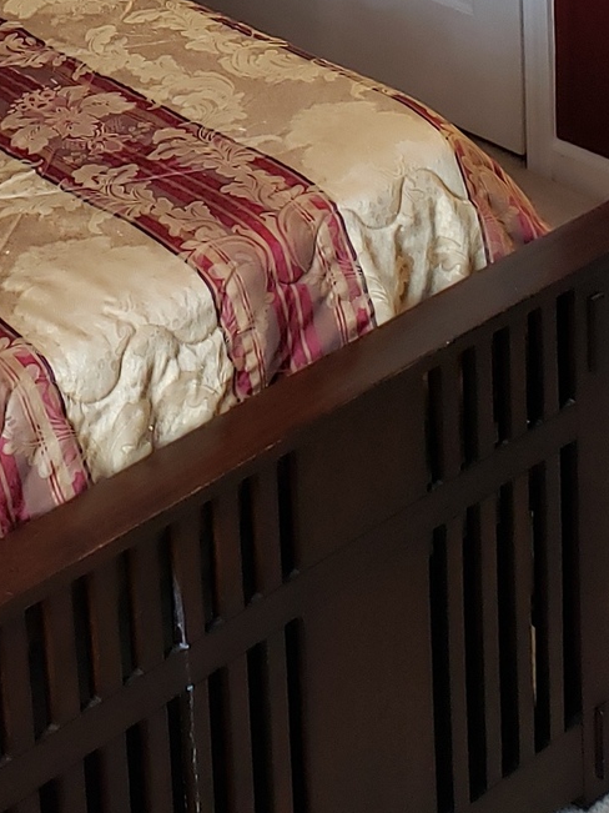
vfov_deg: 18.4
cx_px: 34
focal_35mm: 92
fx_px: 2159
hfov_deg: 15.8
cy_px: -478
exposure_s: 1/60
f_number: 2.4
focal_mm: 4.3
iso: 250
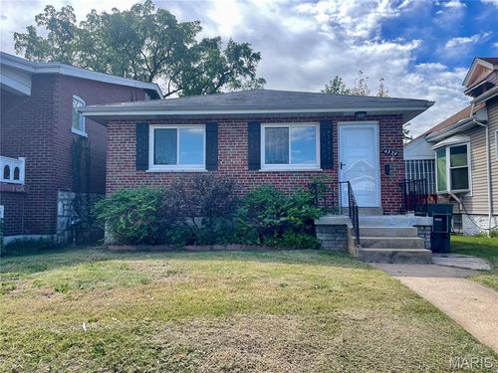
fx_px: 374
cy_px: 186
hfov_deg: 67.3
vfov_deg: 53.1
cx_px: 249
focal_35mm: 26
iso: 32
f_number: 1.6
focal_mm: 4.2
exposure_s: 1/972
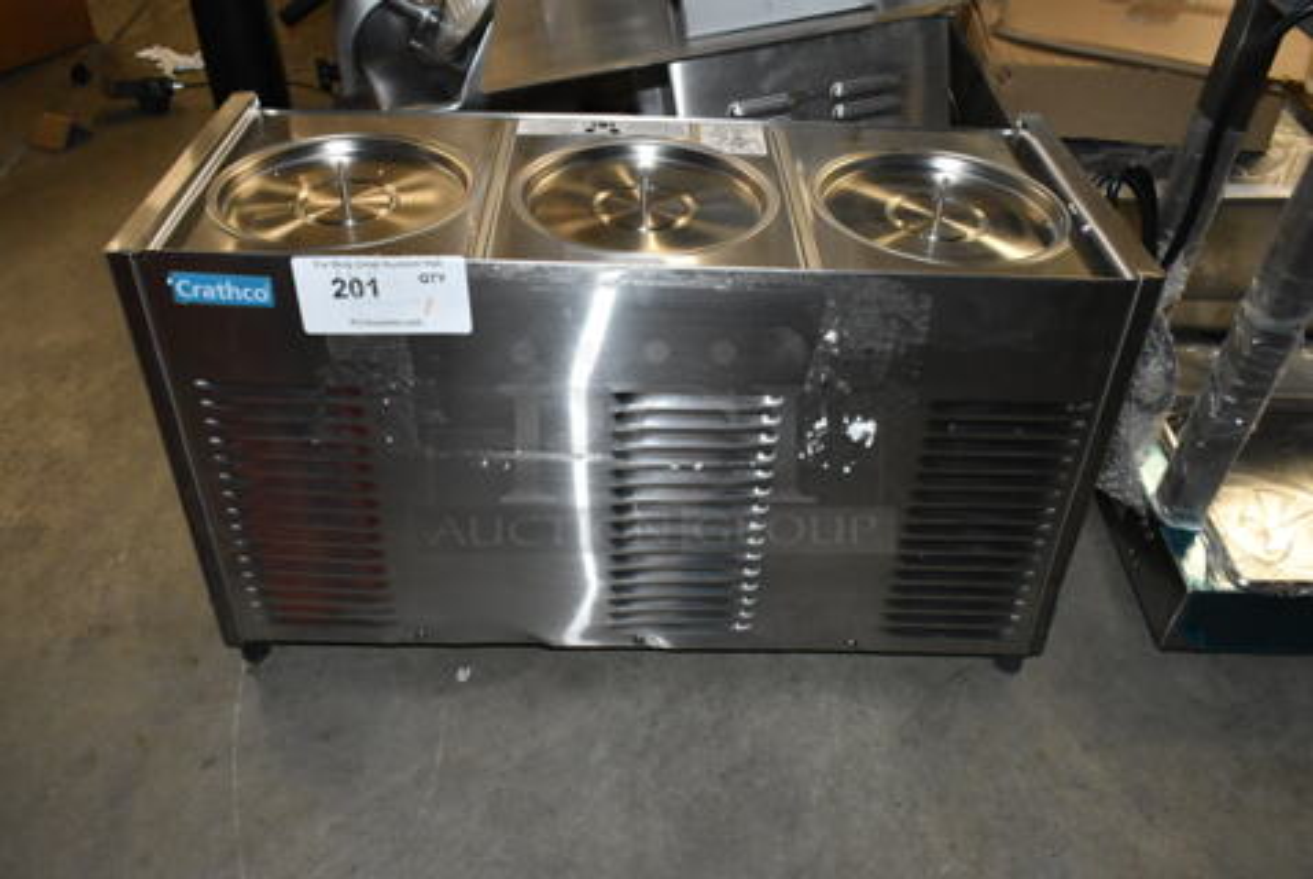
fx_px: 1095
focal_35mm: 30
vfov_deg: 43.7
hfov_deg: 61.9
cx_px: 656
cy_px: 440
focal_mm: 20
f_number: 7.1
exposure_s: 1/125
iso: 4000
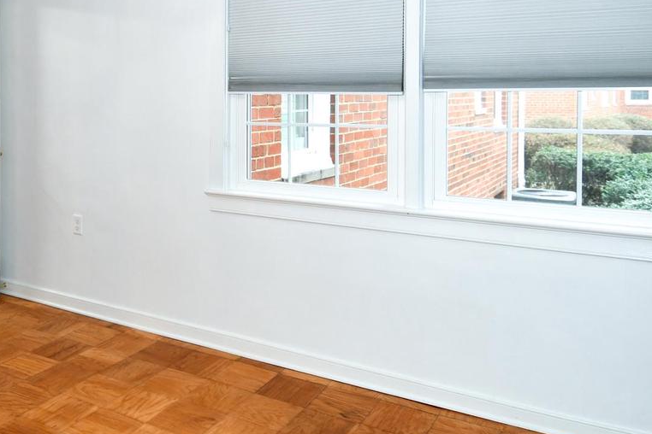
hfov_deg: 52.6
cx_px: 140
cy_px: 113
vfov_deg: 38.0
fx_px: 616
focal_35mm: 34
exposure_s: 1/60
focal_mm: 12
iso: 400
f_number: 4
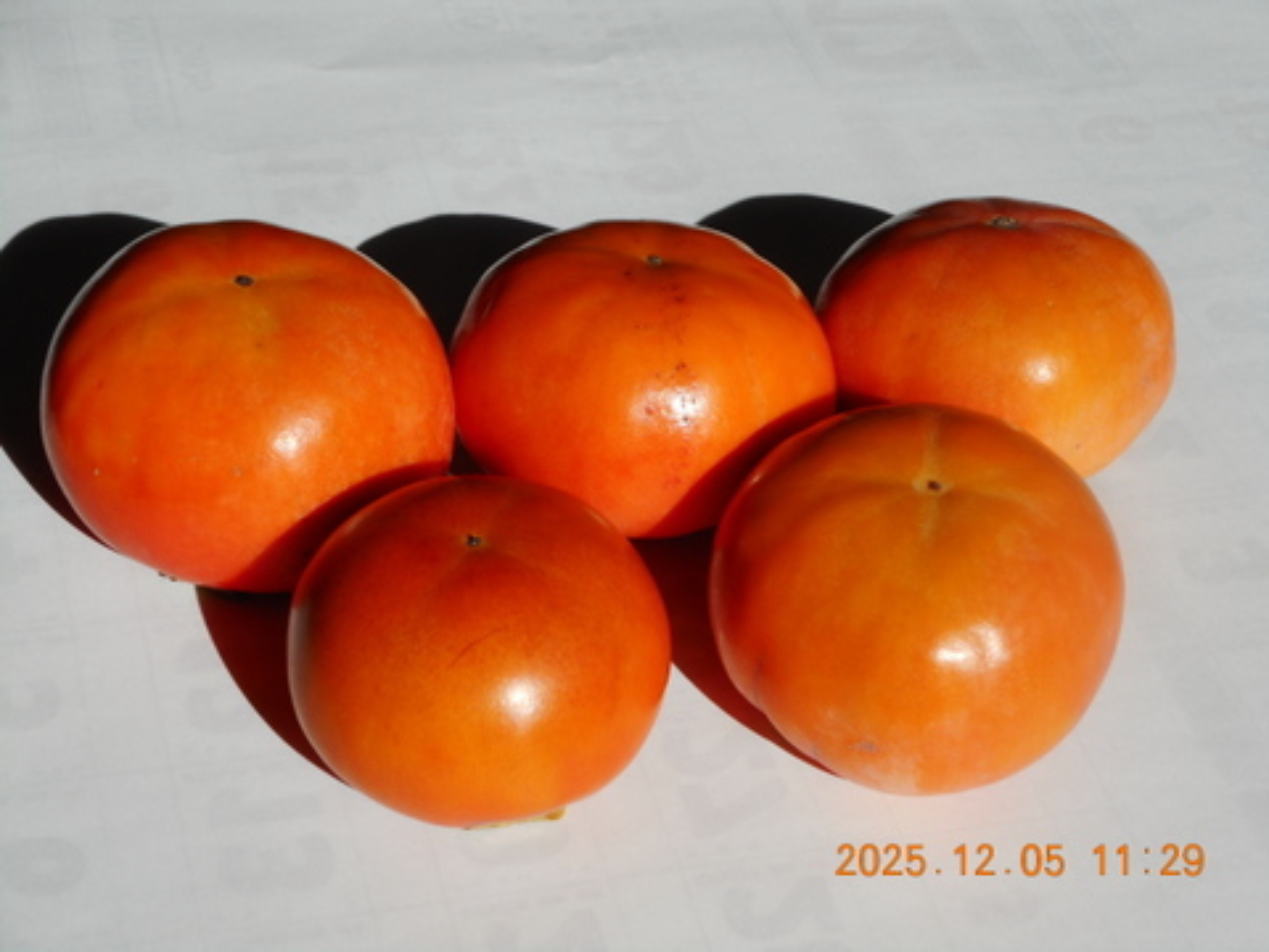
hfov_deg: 25.3
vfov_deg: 19.1
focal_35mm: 77
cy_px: 476
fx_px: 2823
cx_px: 634
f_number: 5.5
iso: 80
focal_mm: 13.8
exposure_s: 1/400
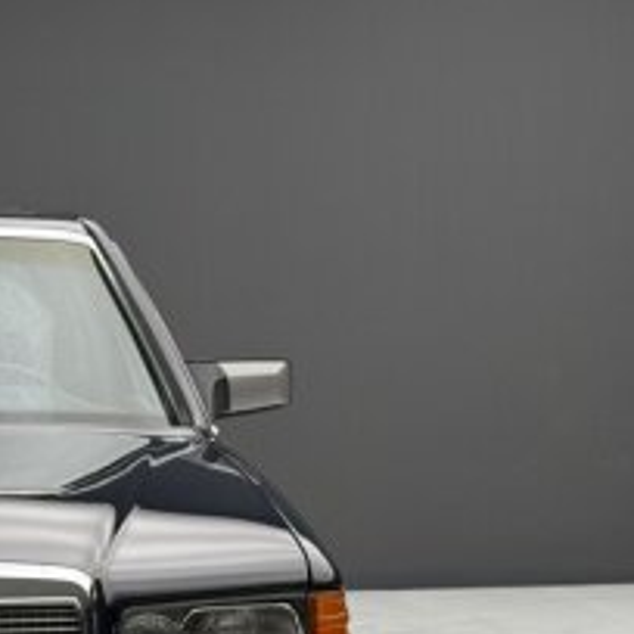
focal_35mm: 133
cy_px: 684
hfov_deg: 12.8
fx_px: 2756
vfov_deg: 12.9
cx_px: -158
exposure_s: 1/49
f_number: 1.78
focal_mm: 6.76
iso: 64
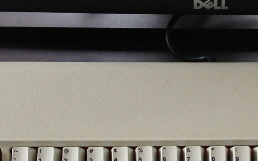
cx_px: 213
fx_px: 576
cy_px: 176
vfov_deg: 15.5
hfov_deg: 24.7
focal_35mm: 82
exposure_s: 1/40
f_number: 2.4
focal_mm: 4.13
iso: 64
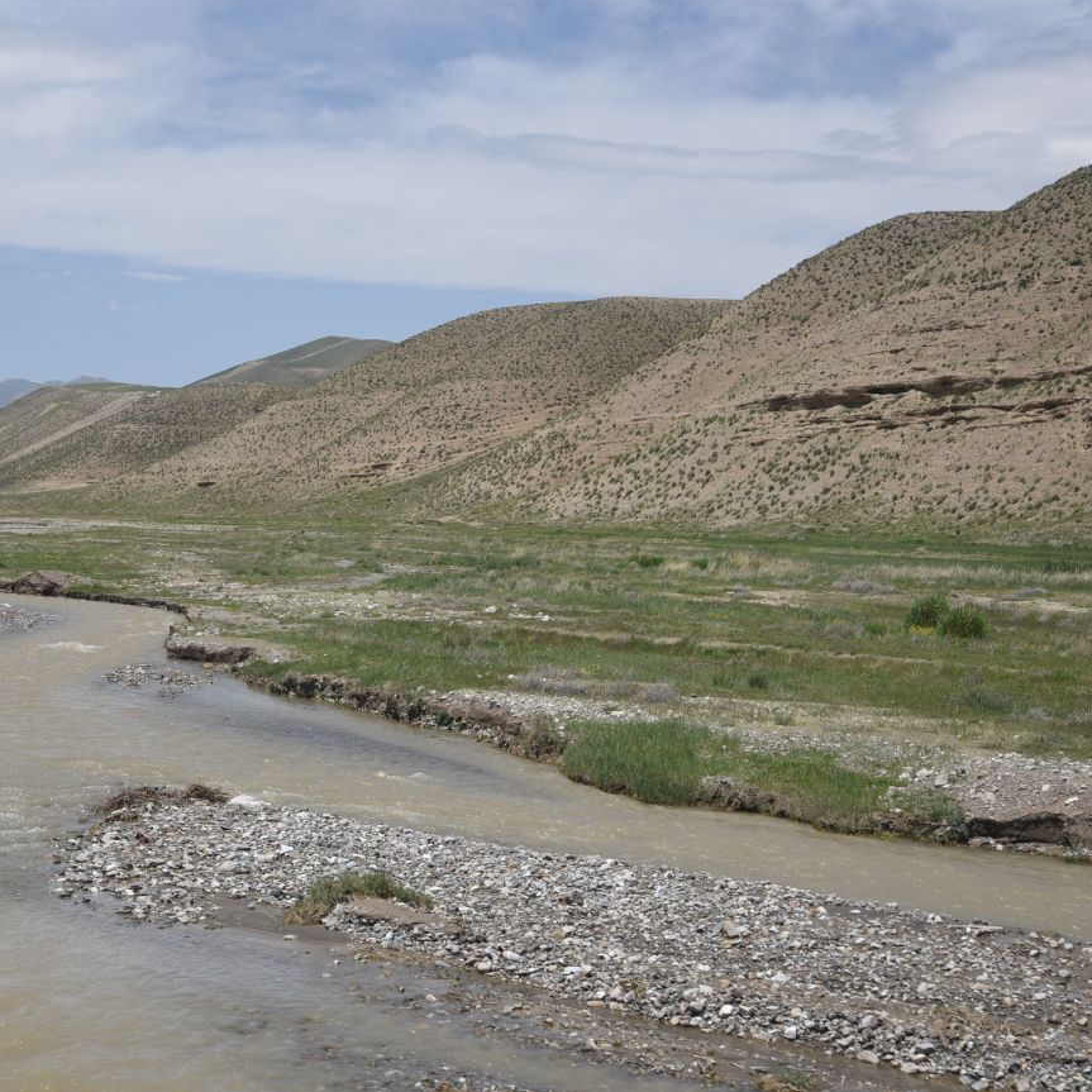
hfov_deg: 26.8
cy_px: 545
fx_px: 2284
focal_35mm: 64
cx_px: 377
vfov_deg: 26.9
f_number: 9
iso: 160
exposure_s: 1/500
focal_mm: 50
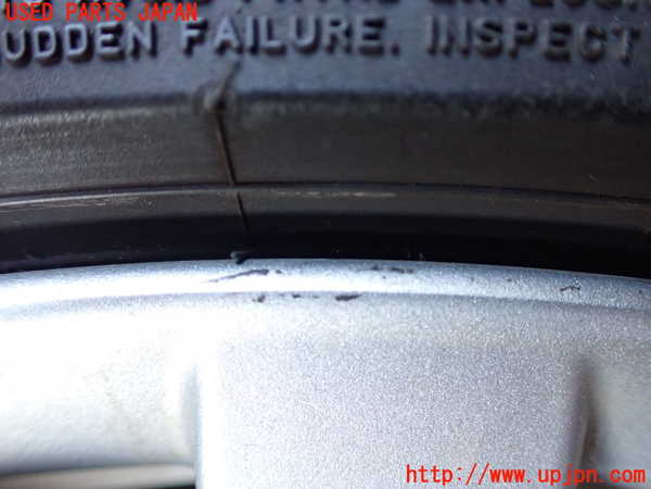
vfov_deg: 46.8
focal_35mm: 30
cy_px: 244
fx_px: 564
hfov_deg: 60.0
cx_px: 326
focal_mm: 5.4
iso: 800
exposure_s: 1/60
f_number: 2.3
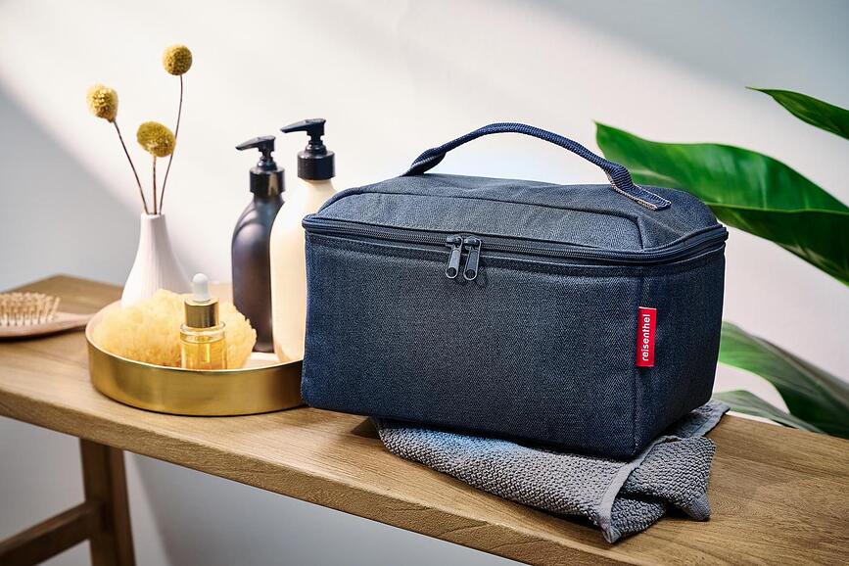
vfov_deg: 19.5
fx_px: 1651
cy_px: 283
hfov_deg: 28.8
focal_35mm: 70
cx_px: 424
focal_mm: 70
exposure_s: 1/3
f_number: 5.6
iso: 160
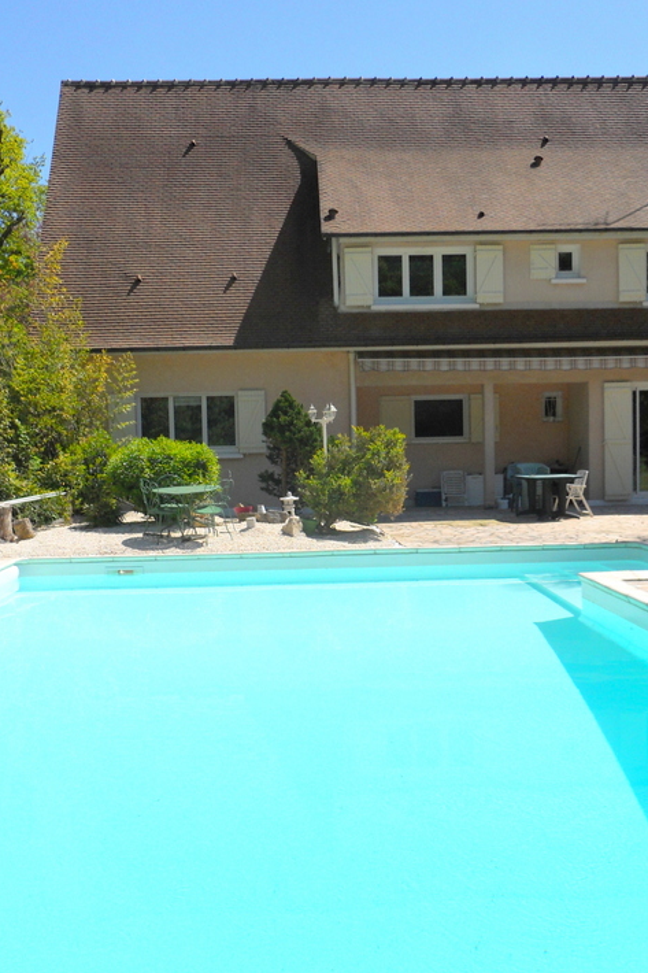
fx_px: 1134
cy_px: 499
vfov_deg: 46.4
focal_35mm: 42
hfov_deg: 31.9
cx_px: 325
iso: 80
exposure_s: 1/500
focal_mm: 5
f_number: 5.4
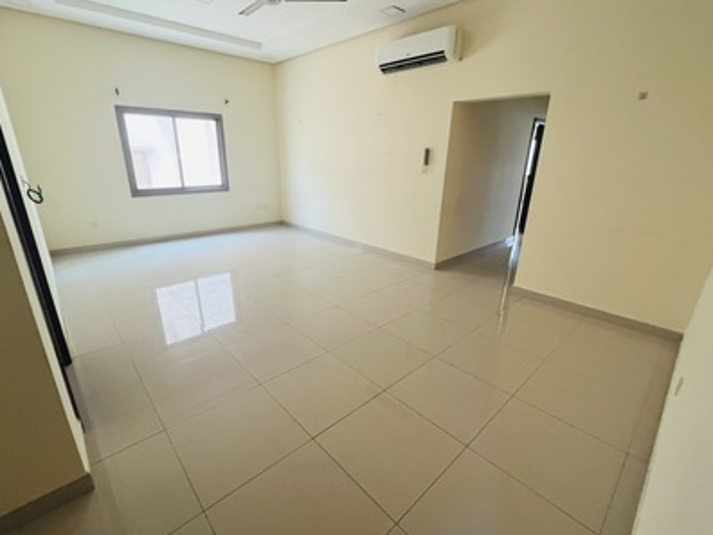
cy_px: 266
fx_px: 309
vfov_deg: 81.7
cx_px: 345
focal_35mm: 15
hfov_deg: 98.1
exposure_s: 1/96
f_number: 1.8
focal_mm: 1.57
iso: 250
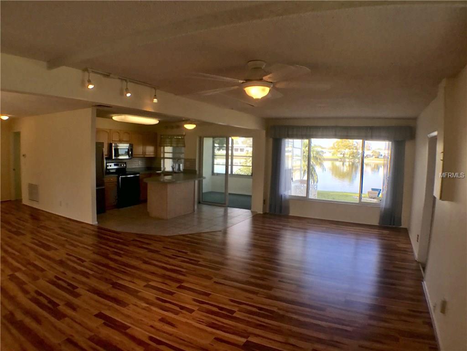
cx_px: 234
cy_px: 176
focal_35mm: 31
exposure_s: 1/334
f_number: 2.4
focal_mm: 3.3
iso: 25
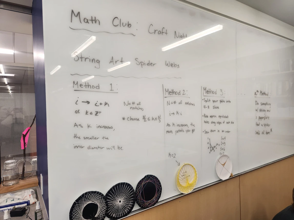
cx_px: 147
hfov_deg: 73.9
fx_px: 195
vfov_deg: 58.9
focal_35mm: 23
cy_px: 110
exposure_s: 1/120
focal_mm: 5.4
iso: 125
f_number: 1.8
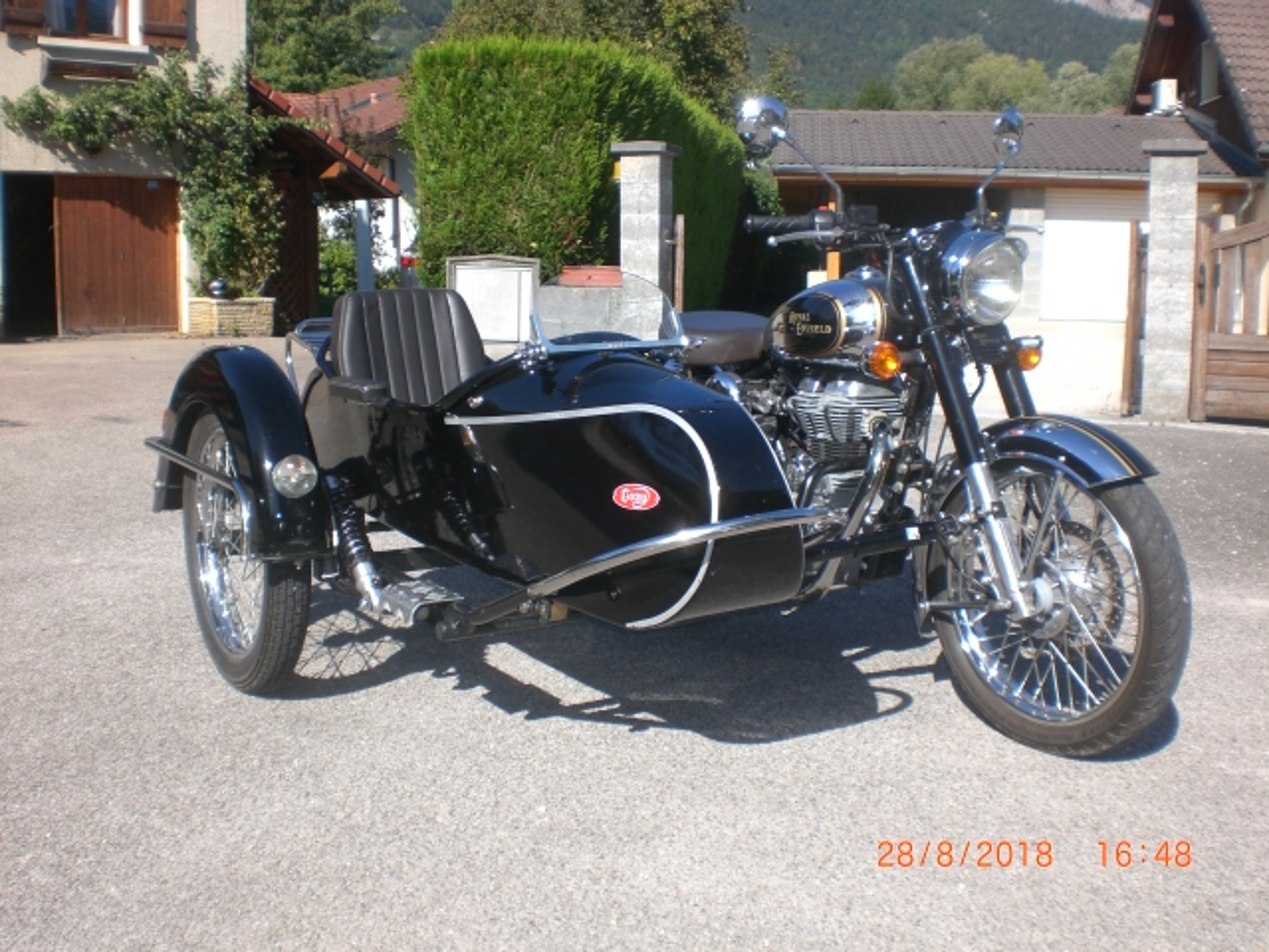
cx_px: 634
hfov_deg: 49.0
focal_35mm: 38
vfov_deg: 37.7
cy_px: 476
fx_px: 1393
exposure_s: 1/320
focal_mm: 6.3
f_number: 4.4
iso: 50
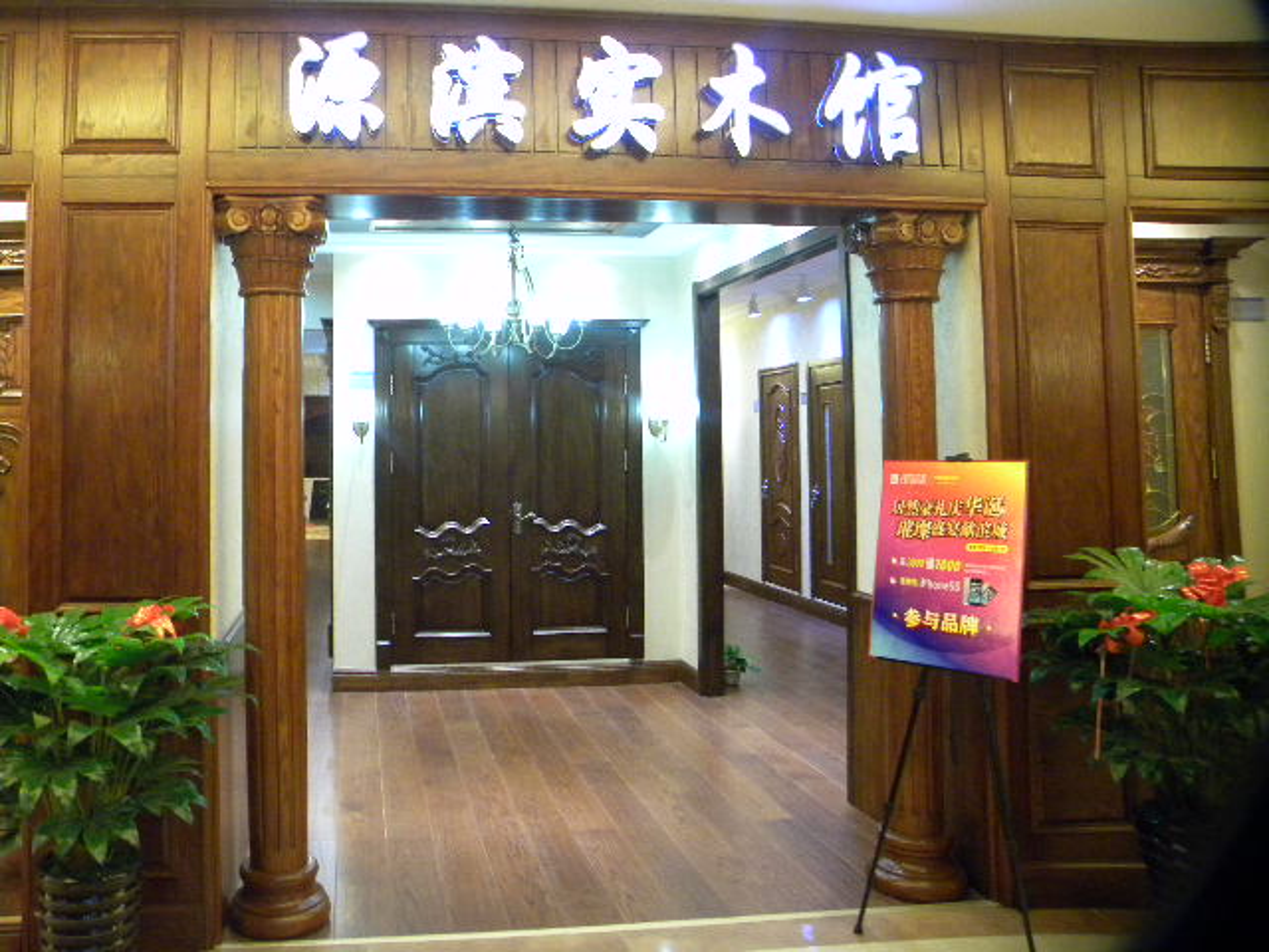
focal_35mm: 28
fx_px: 1026
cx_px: 634
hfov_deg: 63.4
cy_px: 476
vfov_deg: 49.7
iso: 400
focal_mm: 5
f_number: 3.5
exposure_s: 1/9.6
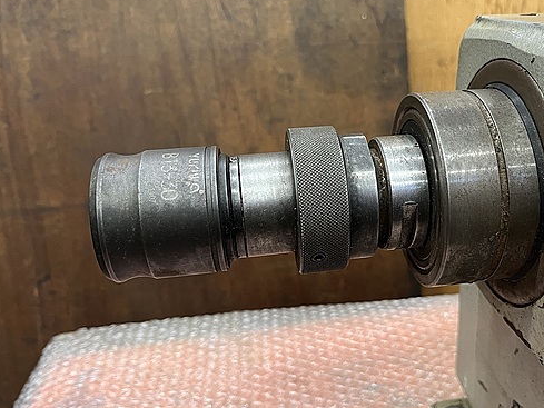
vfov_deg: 41.8
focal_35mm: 34
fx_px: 534
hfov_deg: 53.2
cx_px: 348
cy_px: 188
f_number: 1.6
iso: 200
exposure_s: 1/50
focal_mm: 5.1
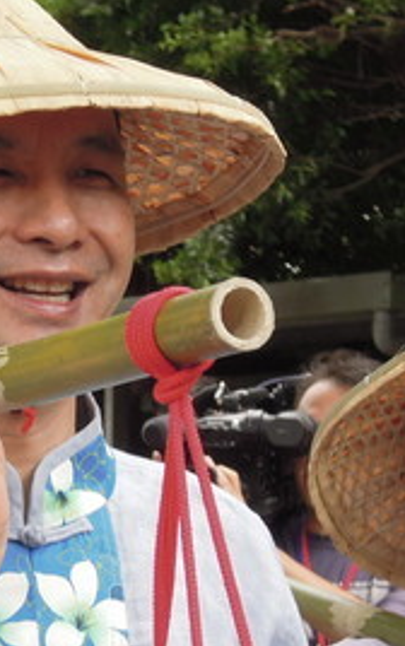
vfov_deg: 14.2
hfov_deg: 8.9
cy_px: 362
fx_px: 2590
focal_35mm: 147
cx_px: 14
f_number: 4.2
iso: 160
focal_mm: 11.1
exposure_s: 1/125
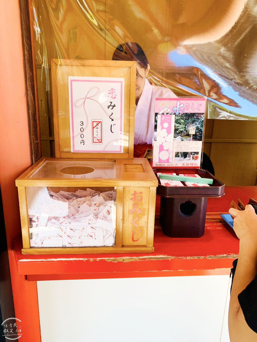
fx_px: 257
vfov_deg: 67.3
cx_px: 128
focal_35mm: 26
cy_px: 171
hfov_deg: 53.1
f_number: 1.8
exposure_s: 1/122
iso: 25
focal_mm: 4.25
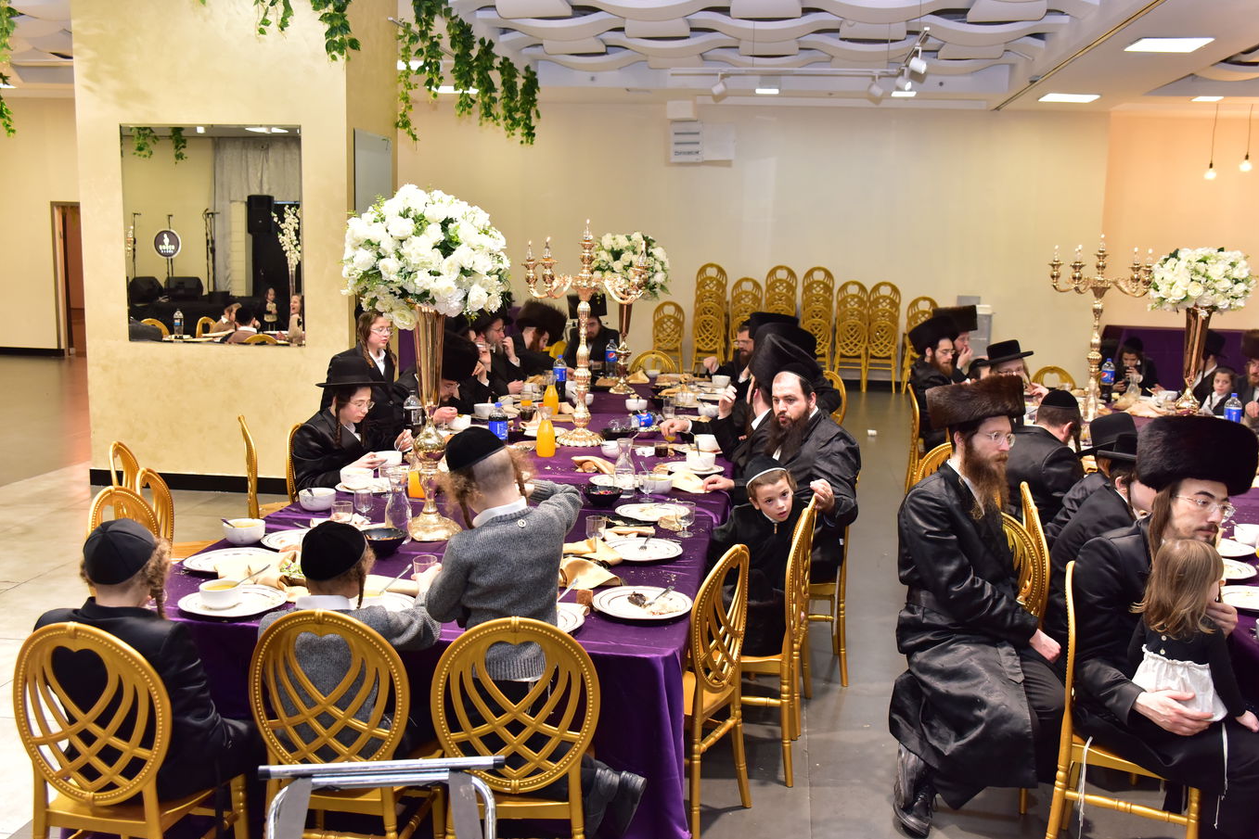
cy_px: 418
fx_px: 1154
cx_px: 649
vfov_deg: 40.0
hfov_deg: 57.2
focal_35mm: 33
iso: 1600
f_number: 4
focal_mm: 32
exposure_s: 1/250
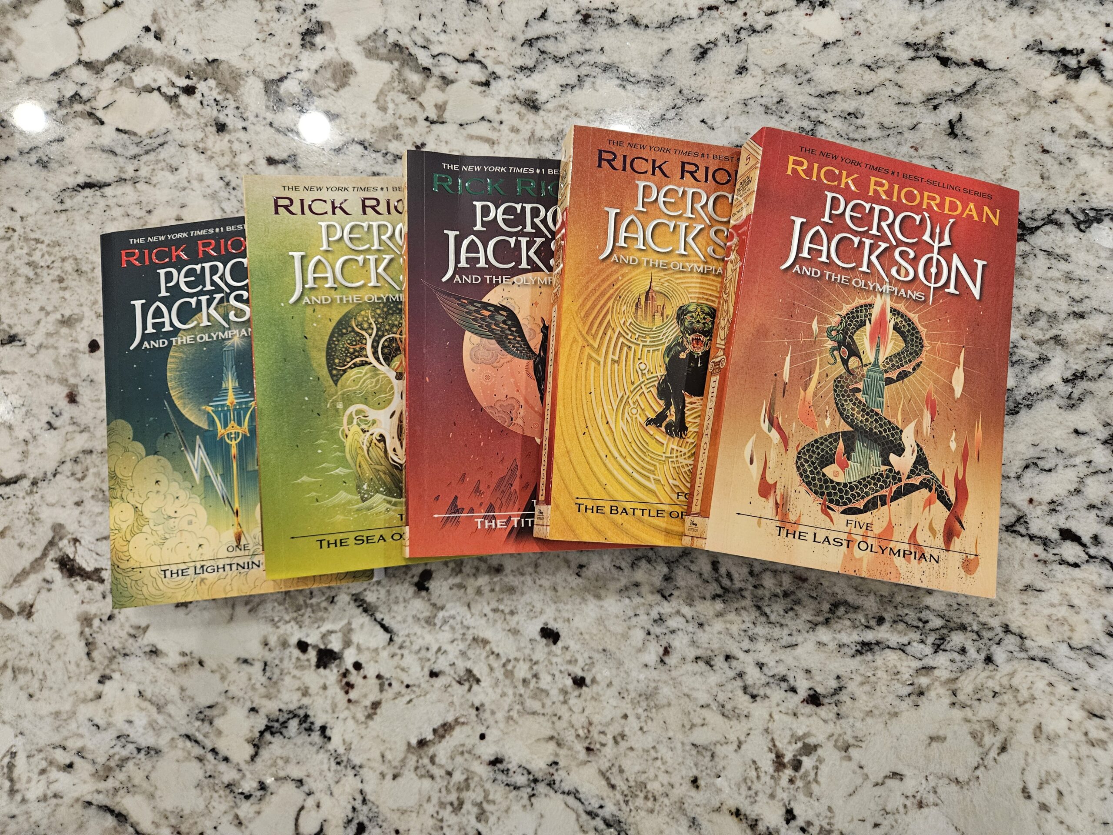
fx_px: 740
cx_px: 556
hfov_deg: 73.9
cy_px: 418
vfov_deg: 58.9
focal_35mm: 23
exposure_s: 1/120
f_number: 1.8
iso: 500
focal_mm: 5.4
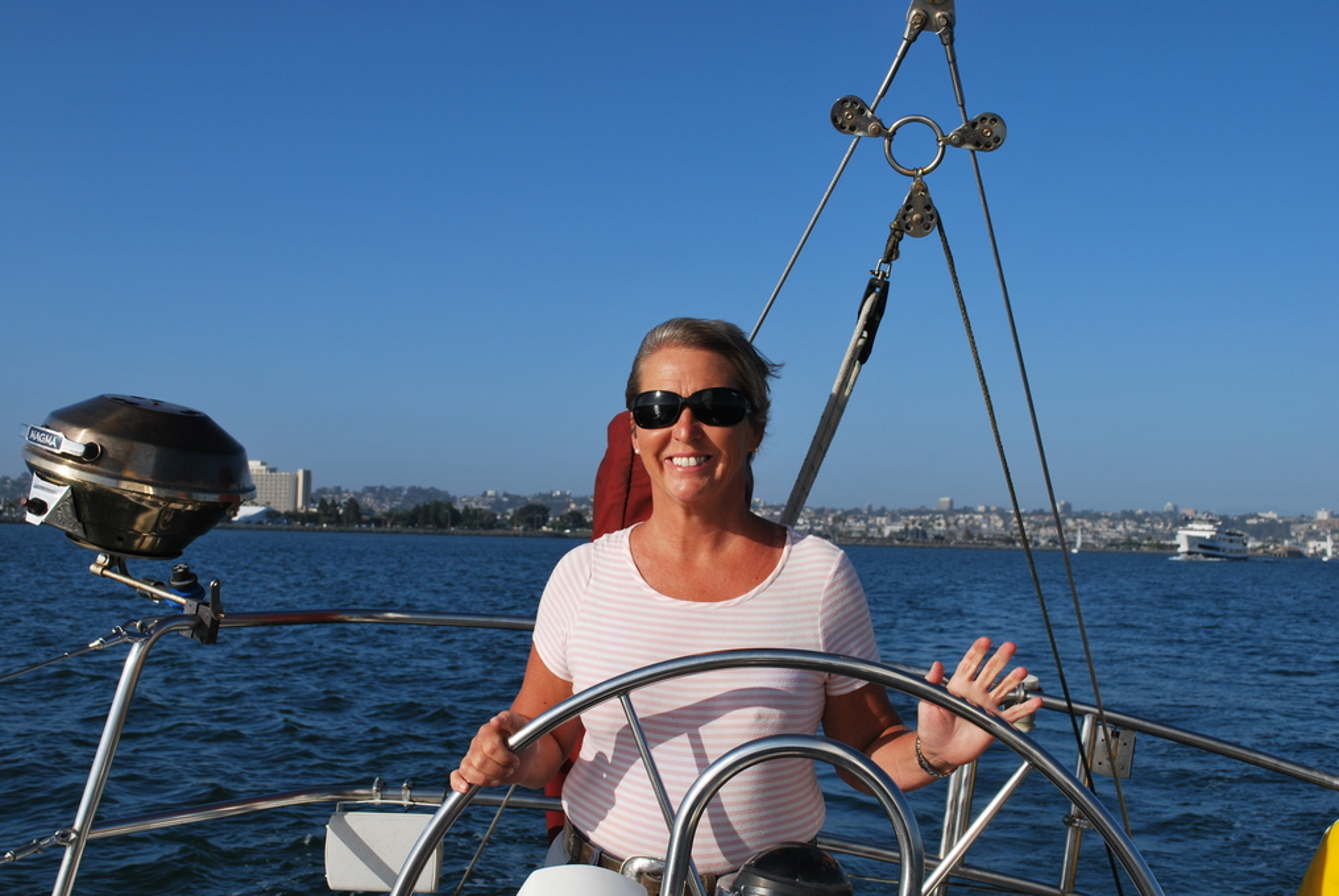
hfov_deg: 44.9
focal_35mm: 44
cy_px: 448
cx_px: 670
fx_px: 1620
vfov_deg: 30.9
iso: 100
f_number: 9
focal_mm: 29
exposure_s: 1/320
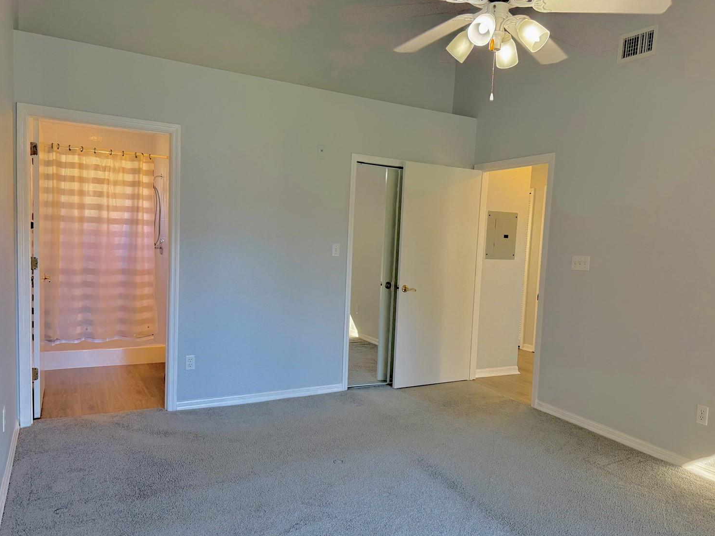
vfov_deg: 53.1
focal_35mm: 26
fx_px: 537
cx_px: 378
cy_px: 280
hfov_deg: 67.2
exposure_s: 1/147
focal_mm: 6.76
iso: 200
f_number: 1.78
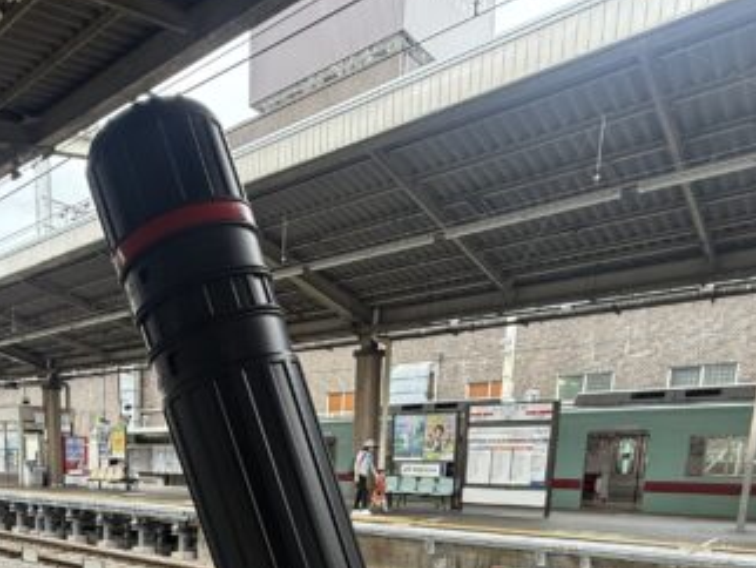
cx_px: 223
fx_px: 656
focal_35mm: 30
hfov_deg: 57.9
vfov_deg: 40.7
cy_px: 573
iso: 64
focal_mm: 2.22
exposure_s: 1/216
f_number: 2.2
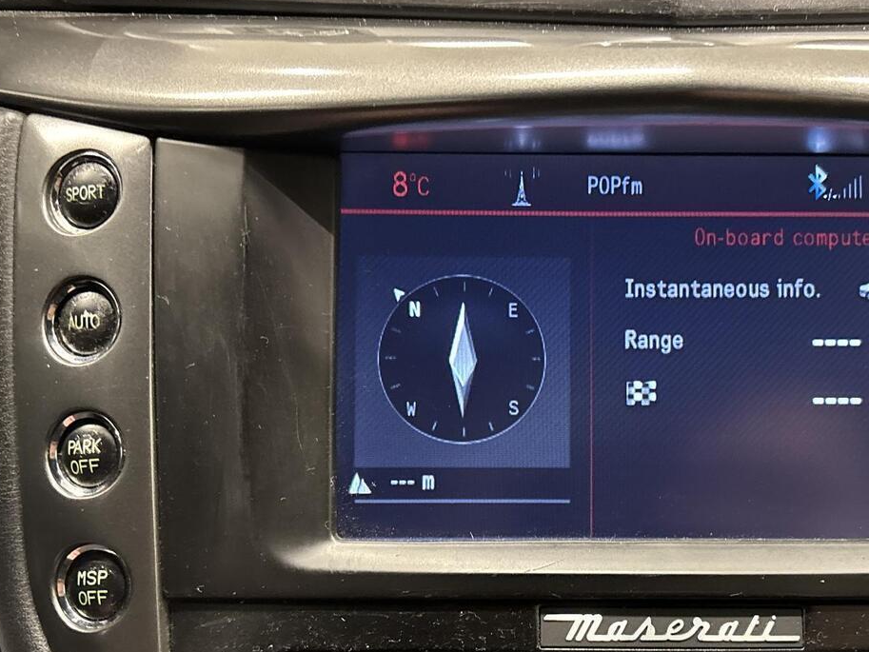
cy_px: 442
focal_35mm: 41
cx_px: 580
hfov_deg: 45.1
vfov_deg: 34.8
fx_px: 1029
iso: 500
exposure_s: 1/36
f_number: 1.6
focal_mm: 5.96
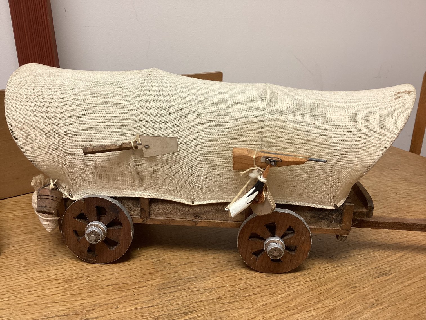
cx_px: 213
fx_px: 382
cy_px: 160
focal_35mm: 31
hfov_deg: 58.3
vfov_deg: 45.4
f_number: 2.4
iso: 125
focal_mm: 3.3
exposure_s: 1/60
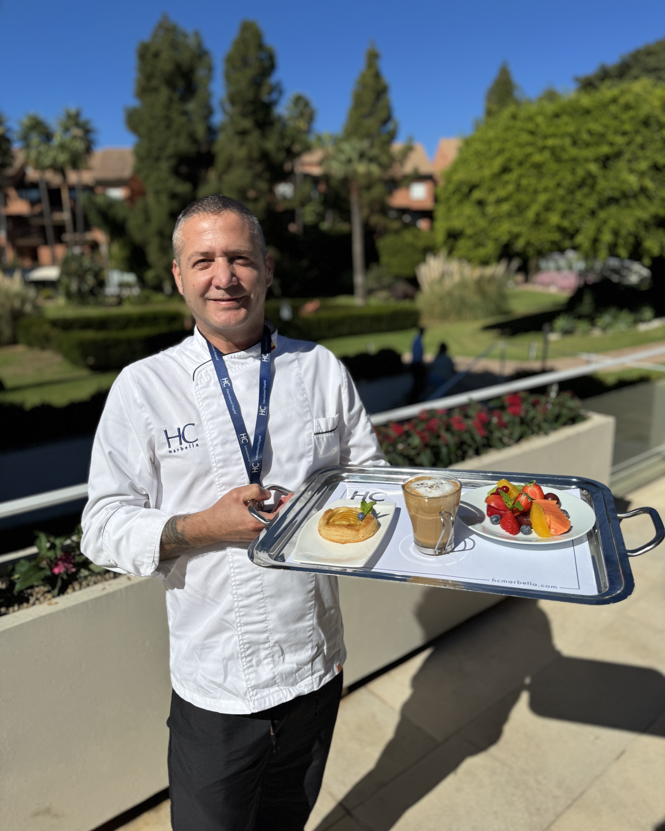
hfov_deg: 56.8
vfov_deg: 68.0
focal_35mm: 25
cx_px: 332
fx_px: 615
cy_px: 388
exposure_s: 1/15152
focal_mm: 6.76
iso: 64
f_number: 1.78
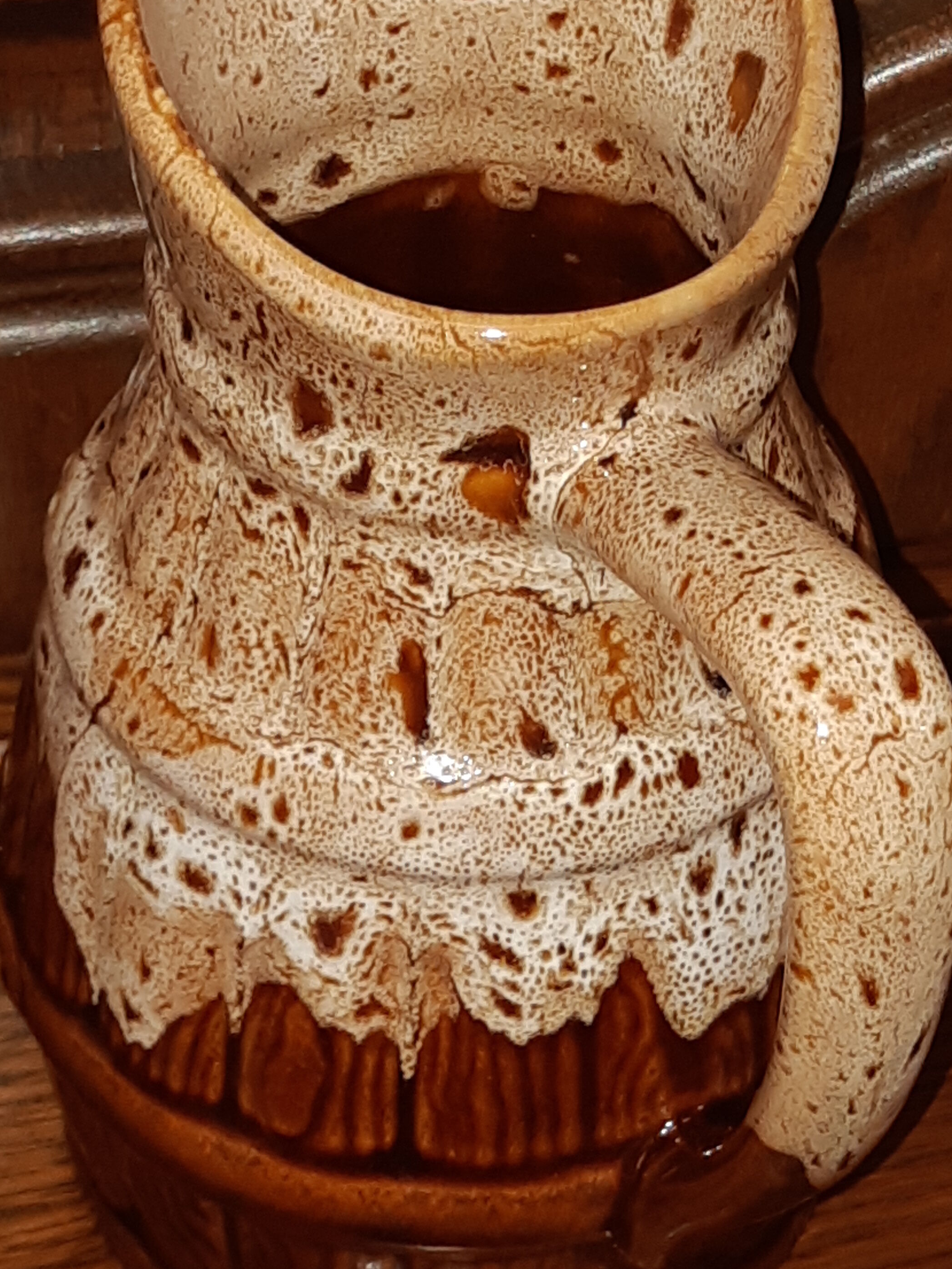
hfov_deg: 33.6
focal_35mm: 43
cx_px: 510
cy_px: 440
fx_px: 1577
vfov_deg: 43.3
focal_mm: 3.93
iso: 64
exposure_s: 1/50
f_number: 1.7
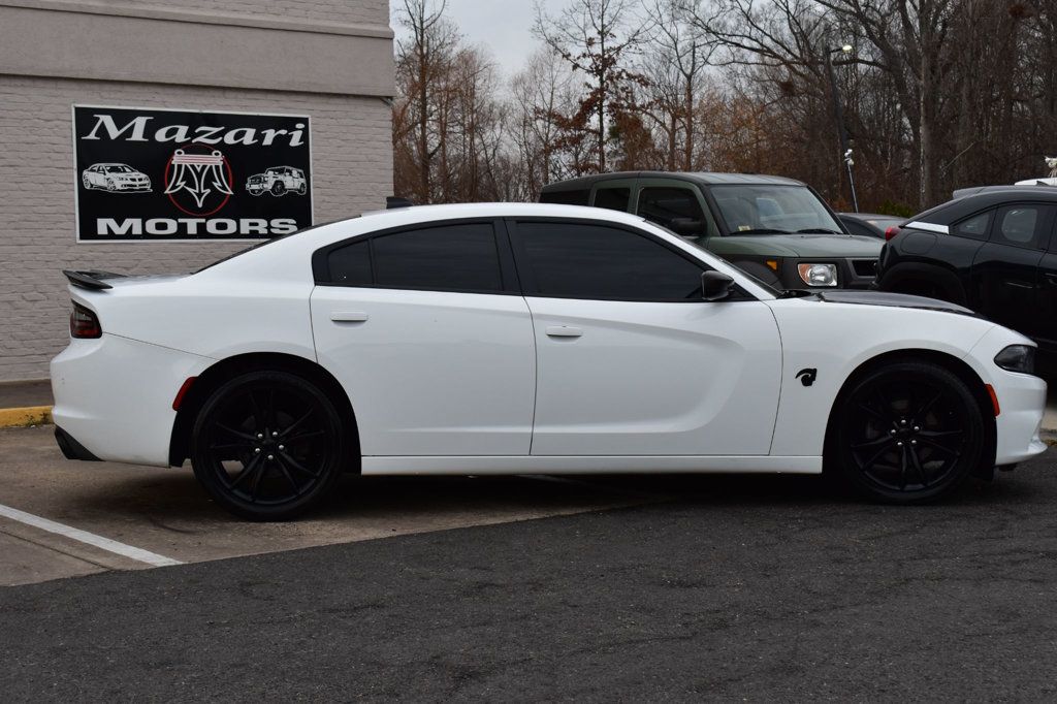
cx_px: 528
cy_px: 352
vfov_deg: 23.8
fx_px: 1673
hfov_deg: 35.1
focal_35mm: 57
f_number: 9
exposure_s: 1/100
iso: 400
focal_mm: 38
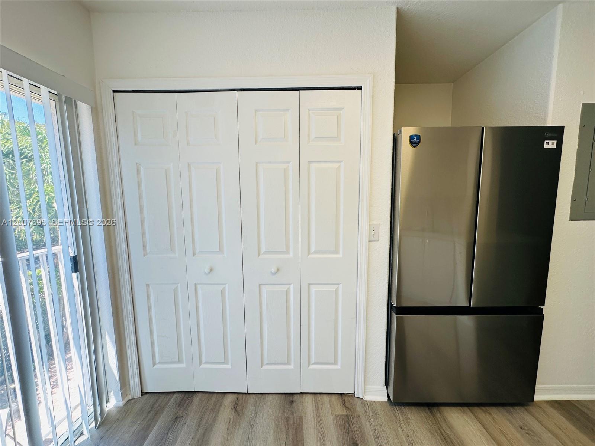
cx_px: 298
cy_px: 223
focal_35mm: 14
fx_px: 241
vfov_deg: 85.7
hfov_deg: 102.1
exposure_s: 1/120
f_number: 2.2
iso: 50
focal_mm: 2.22
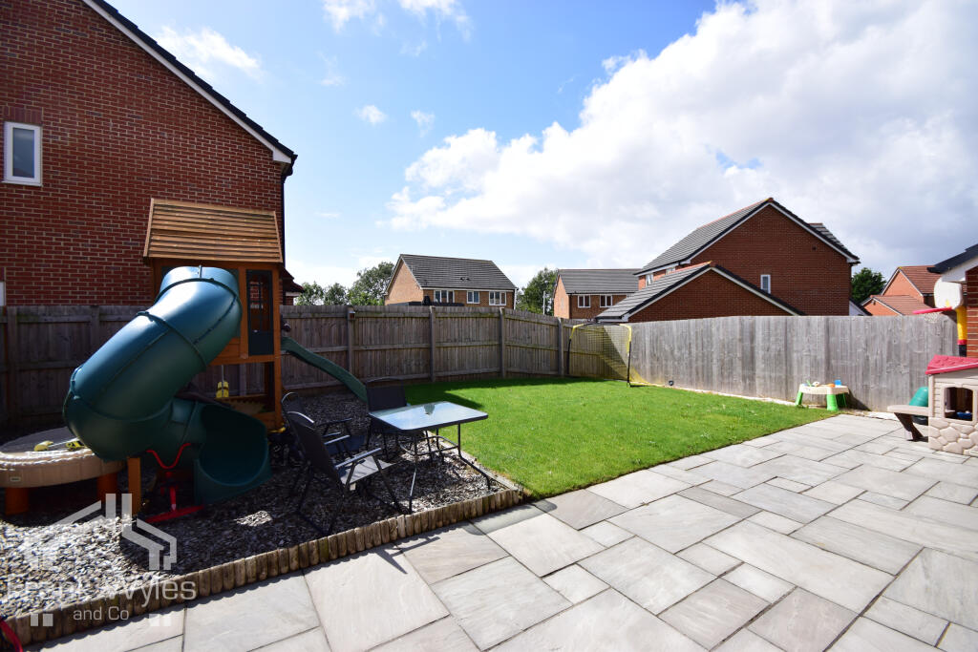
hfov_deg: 100.4
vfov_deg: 77.3
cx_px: 489
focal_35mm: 15
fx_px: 408
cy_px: 326
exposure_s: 1/640
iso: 320
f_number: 10
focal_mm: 10
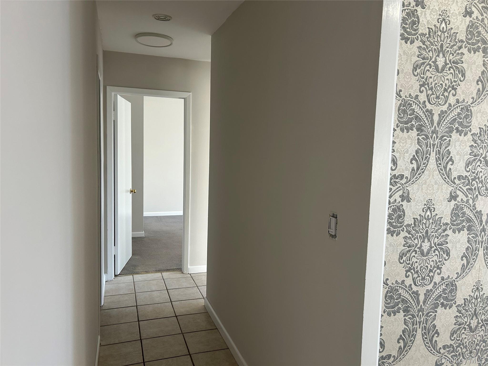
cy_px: 183
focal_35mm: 26
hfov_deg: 67.3
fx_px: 367
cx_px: 244
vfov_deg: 53.1
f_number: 1.5
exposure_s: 1/120
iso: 125
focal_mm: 5.7
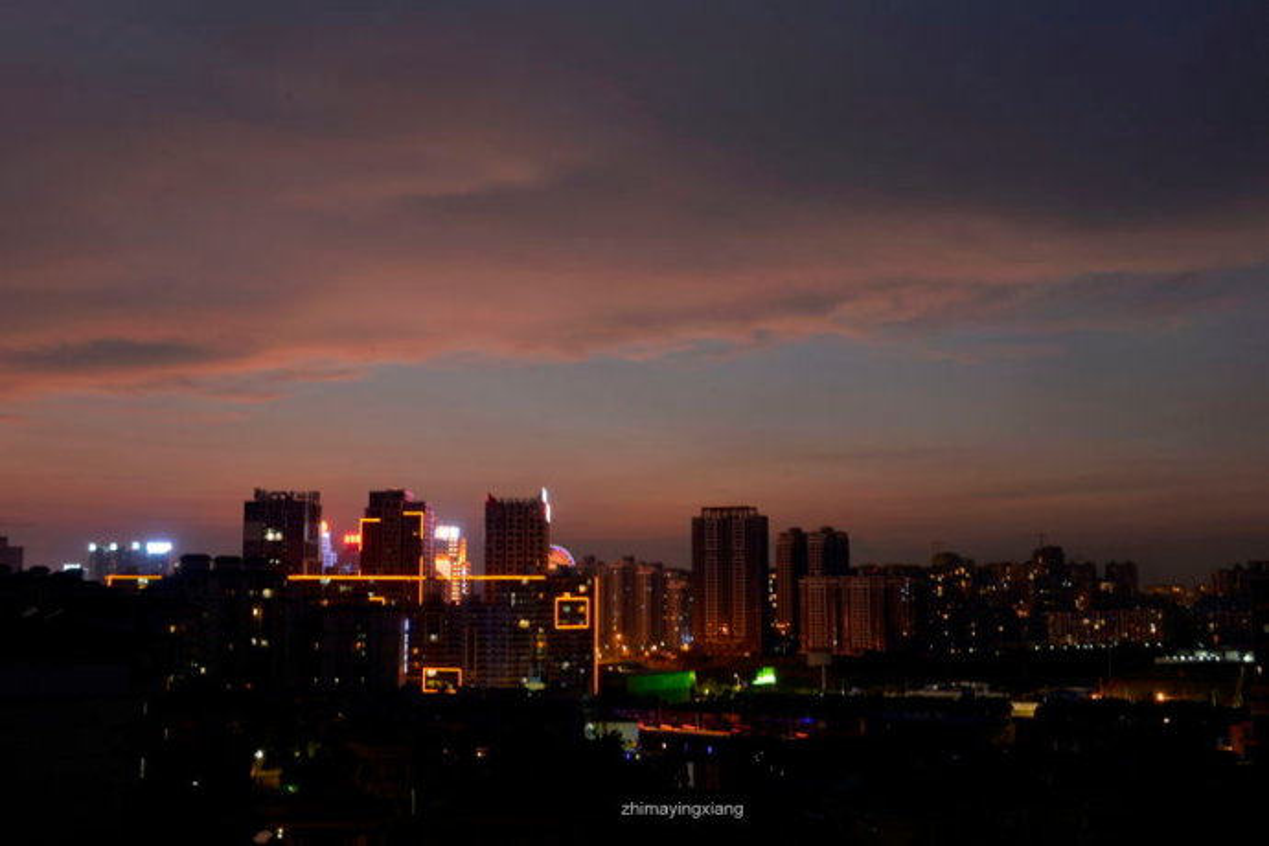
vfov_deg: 35.1
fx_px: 1339
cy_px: 423
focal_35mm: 38
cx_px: 634
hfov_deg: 50.7
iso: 200
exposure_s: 1.6
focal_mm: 38
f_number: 10
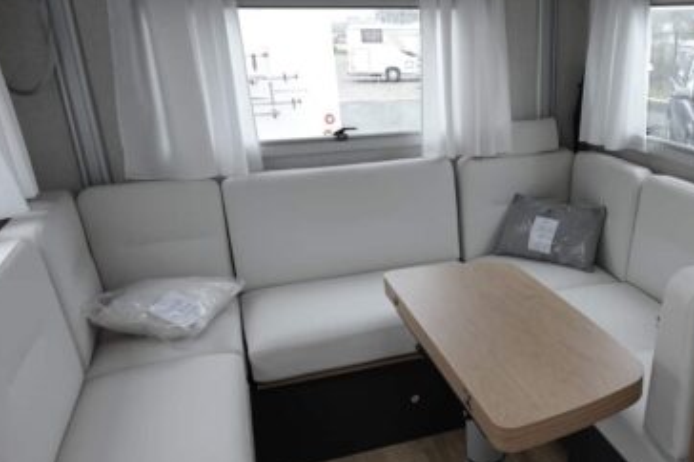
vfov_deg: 39.8
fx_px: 636
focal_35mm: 33
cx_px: 498
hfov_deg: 55.2
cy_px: 273
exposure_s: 1/250
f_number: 2
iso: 320
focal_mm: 7.6
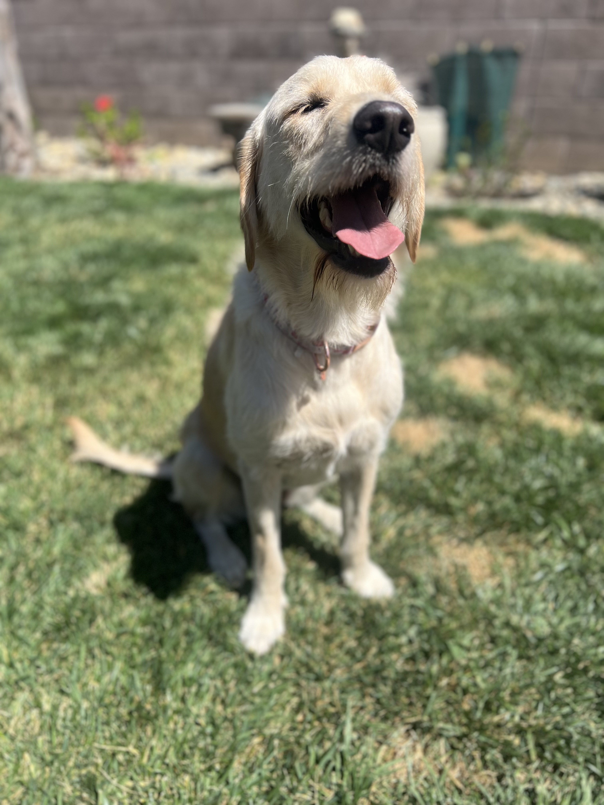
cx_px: 302
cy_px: 402
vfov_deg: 67.3
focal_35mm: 26
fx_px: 605
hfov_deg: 53.1
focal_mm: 5.7
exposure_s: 1/3460
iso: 50
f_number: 1.5
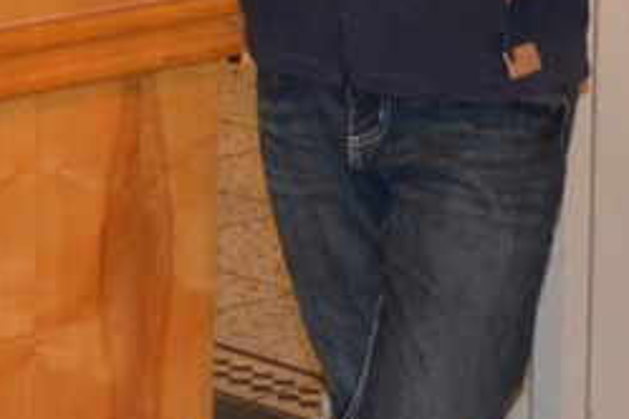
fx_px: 4385
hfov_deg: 8.2
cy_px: -297
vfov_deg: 5.4
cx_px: -25
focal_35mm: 251
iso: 1100
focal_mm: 26
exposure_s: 1/60
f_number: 4
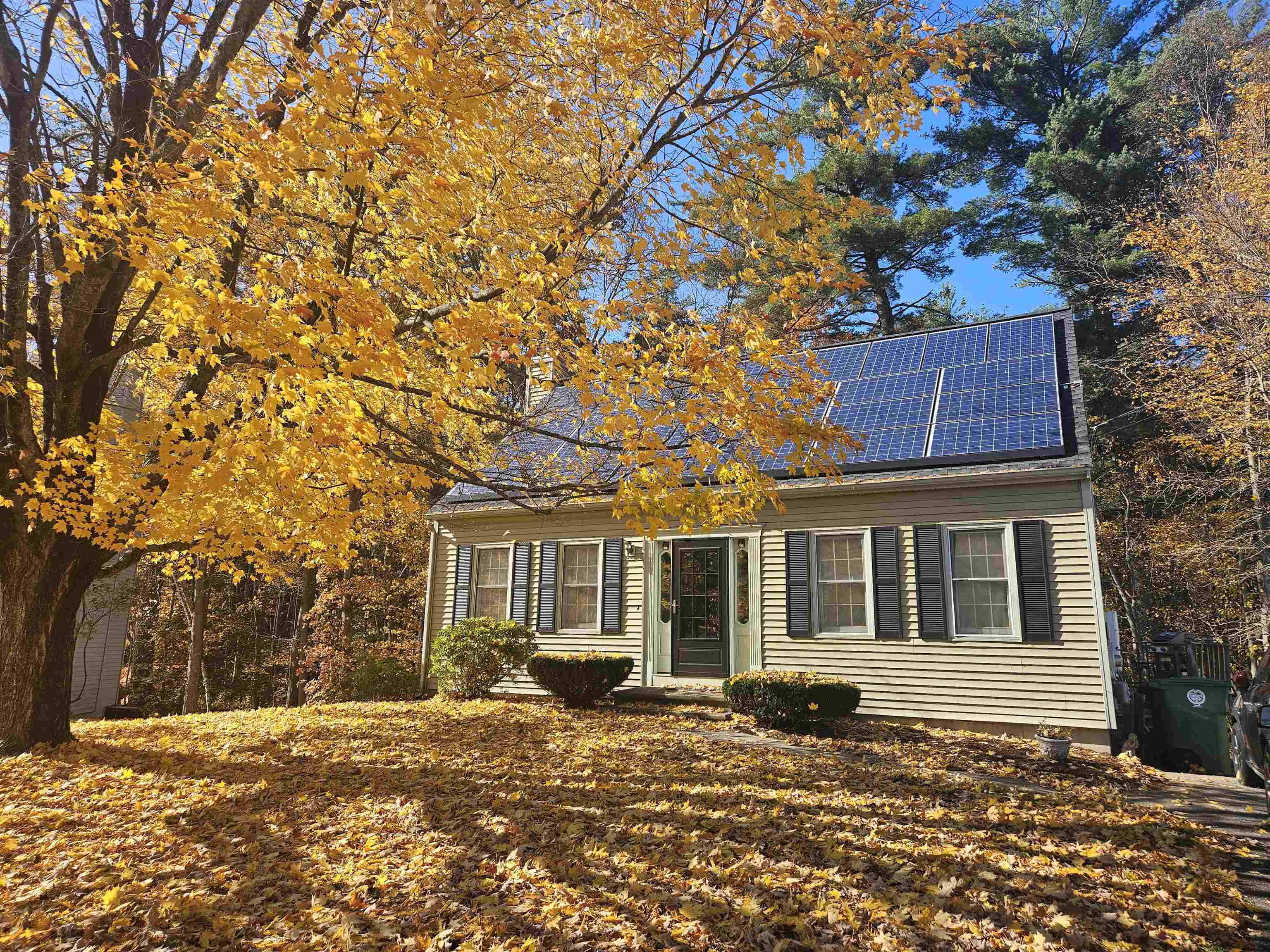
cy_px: 476
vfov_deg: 58.9
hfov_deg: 73.9
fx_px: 844
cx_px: 635
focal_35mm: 23
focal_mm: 5.4
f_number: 1.8
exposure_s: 1/679
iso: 25
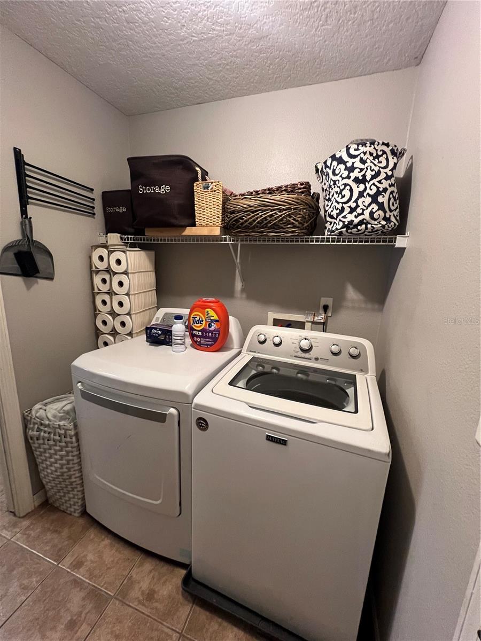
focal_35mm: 13
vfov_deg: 106.2
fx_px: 241
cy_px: 320
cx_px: 240
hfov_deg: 89.9
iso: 500
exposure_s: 1/60
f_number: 1.8
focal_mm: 1.57
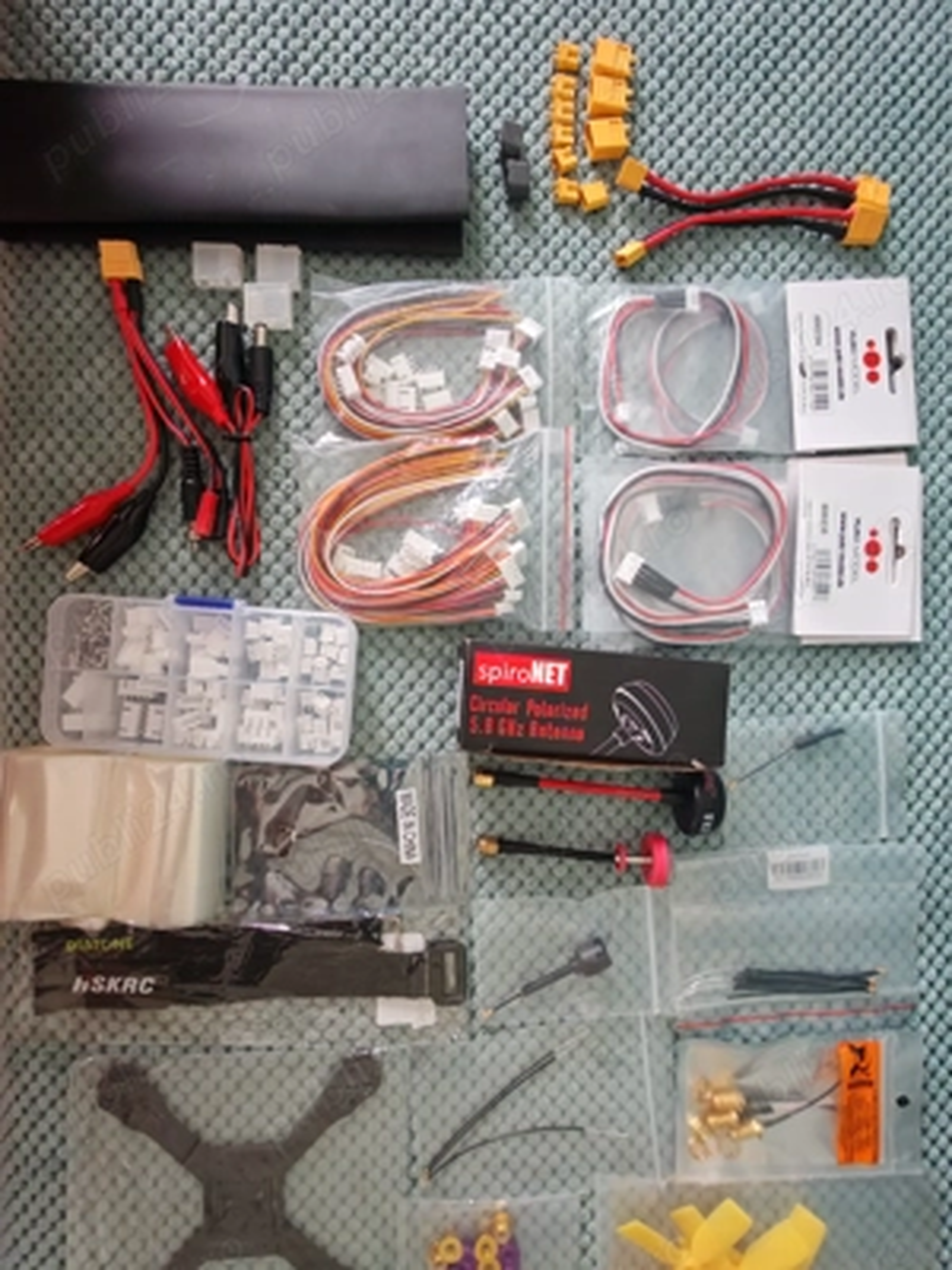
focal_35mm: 16
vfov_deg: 94.5
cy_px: 635
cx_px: 476
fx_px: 587
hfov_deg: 78.1
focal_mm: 1.96
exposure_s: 1/50
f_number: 2.2
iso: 640
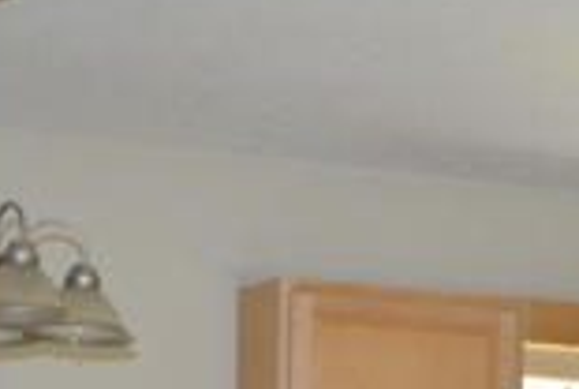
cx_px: 740
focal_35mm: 148
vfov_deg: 8.9
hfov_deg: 13.4
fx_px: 2385
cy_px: 741
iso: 1250
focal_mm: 24
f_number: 4
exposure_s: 1/60
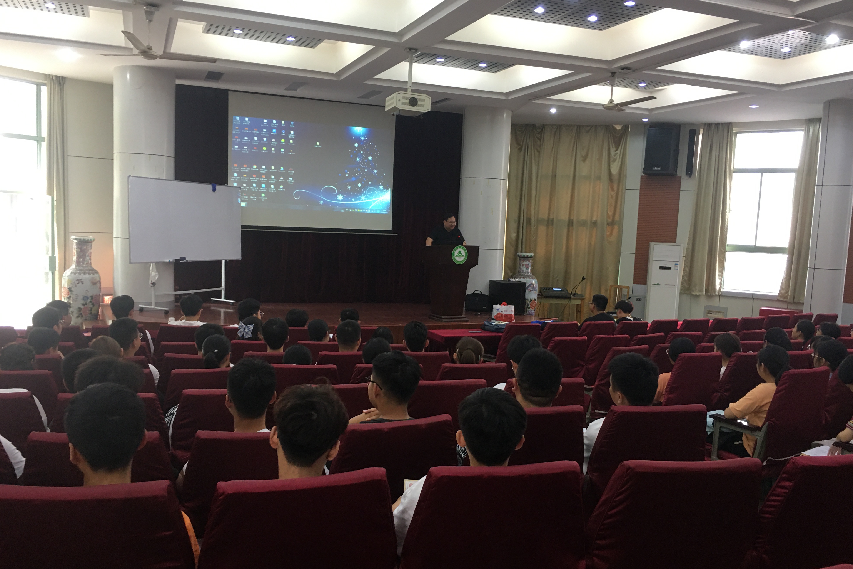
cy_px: 297
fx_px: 734
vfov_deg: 42.3
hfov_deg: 60.3
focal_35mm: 31
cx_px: 426
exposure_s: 1/17
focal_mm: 4.15
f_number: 2.2
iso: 64
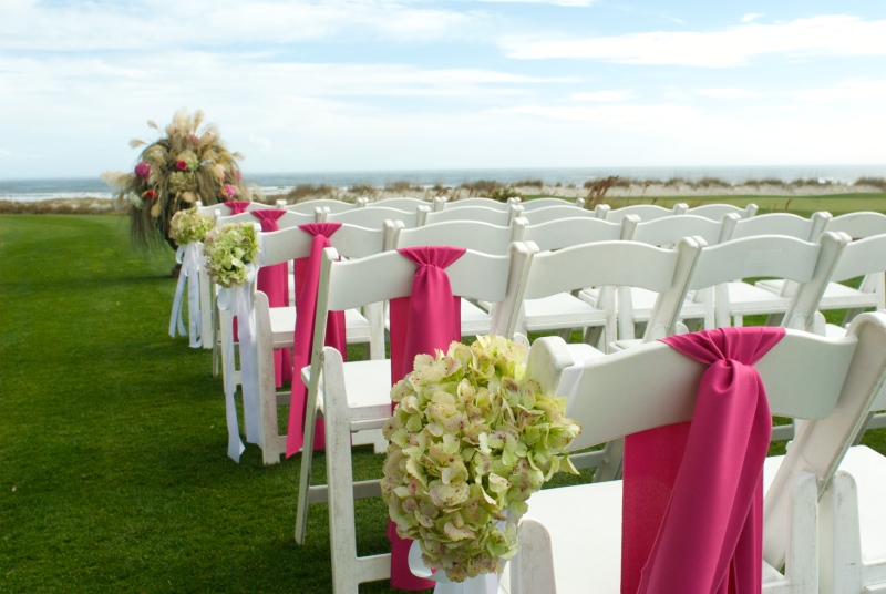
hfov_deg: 53.1
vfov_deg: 37.0
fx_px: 887
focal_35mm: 36
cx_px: 443
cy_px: 297
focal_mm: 24
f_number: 11
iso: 640
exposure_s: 1/500
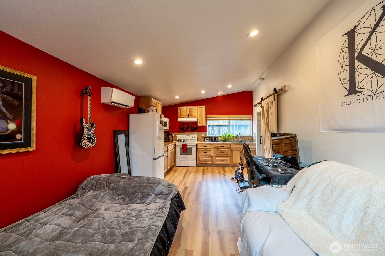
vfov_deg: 81.2
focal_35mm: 14
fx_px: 150
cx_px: 192
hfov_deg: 104.3
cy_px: 128
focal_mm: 14
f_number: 8
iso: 320
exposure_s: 1/30
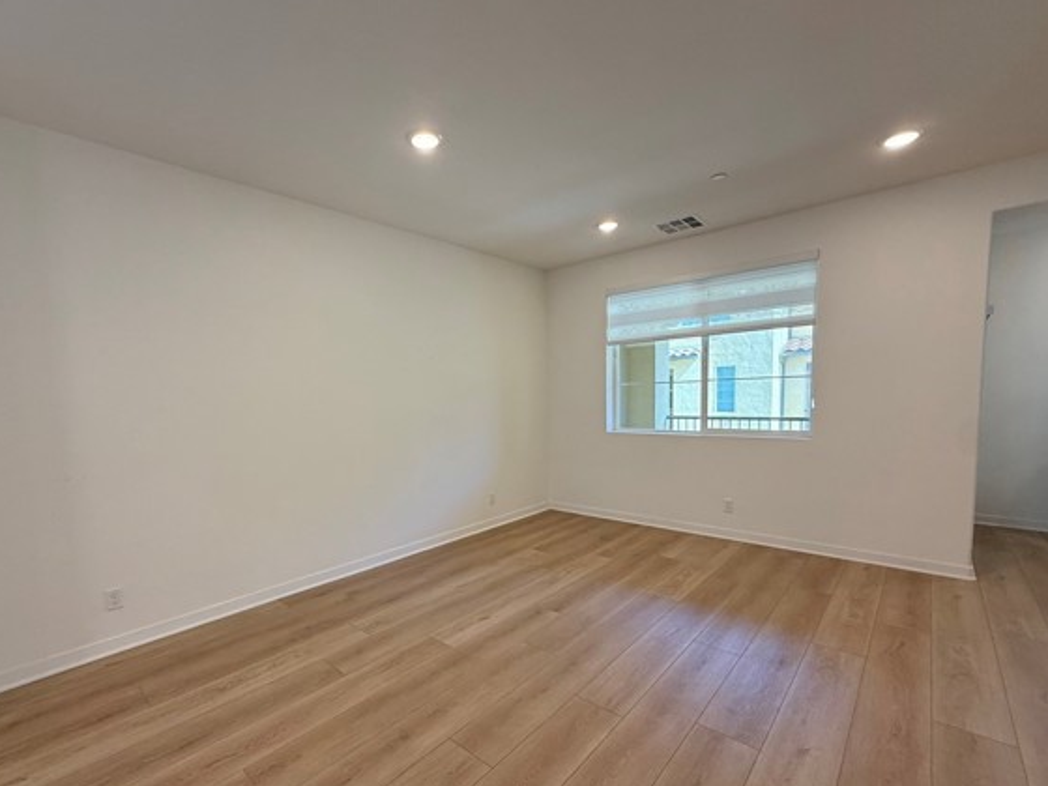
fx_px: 484
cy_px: 434
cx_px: 468
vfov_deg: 77.9
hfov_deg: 94.1
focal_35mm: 16
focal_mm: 2.22
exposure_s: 1/120
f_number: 2.2
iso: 160
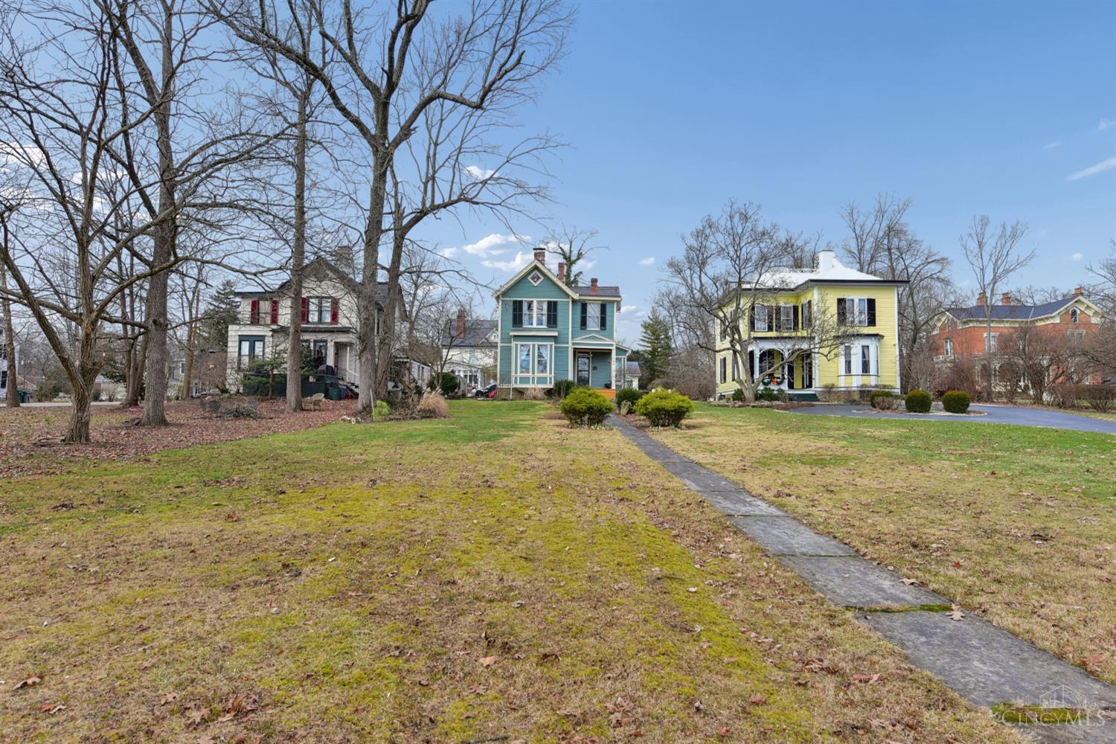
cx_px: 558
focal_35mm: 20
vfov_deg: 61.9
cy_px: 372
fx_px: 620
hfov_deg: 84.0
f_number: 8
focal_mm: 20
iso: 400
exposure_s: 1/160
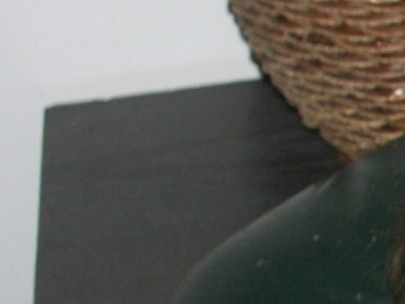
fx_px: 1803
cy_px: 408
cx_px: 655
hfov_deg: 12.1
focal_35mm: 154
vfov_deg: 9.5
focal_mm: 9.11
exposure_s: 1/160
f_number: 3.5
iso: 100
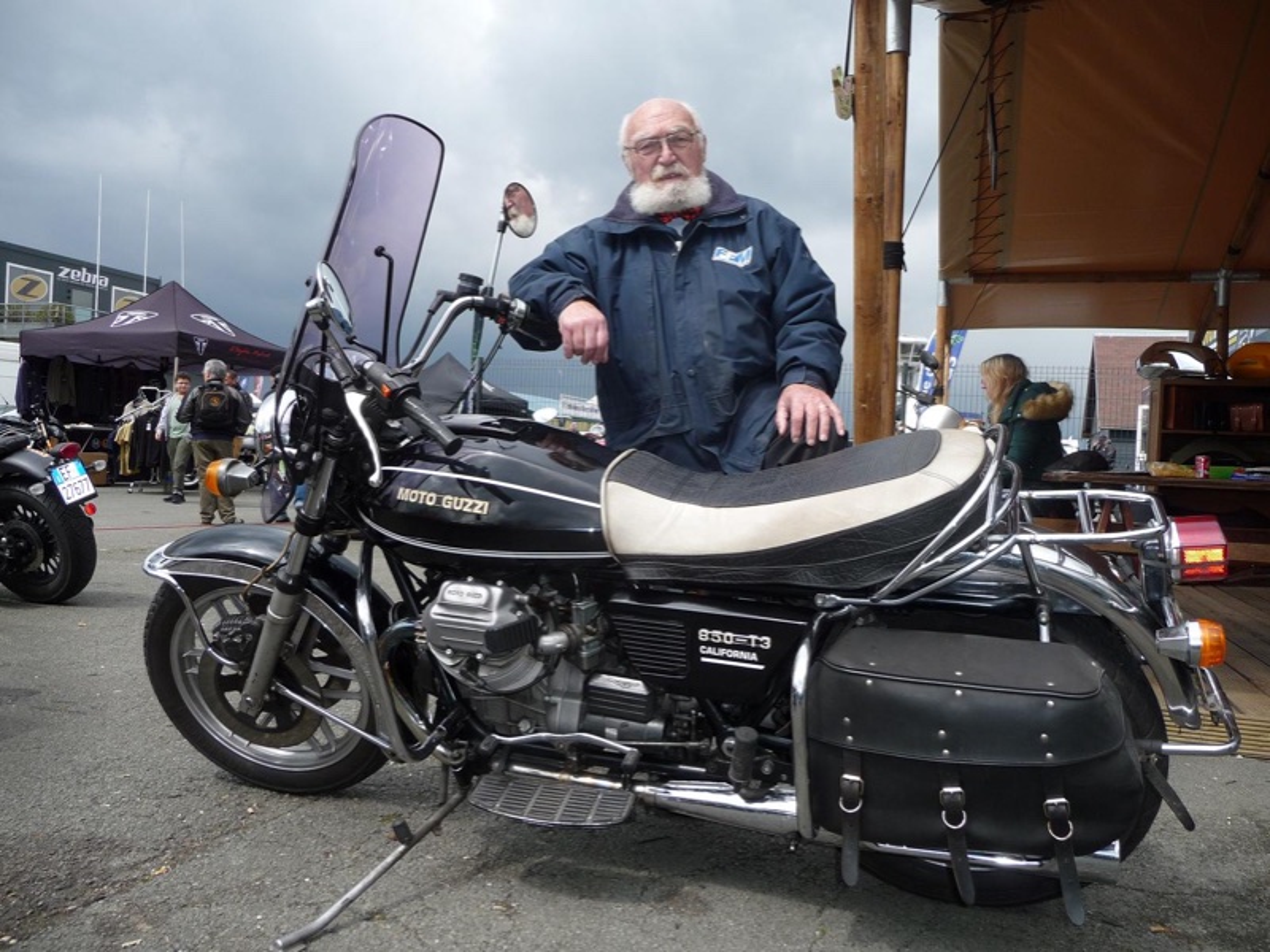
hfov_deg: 63.4
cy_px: 476
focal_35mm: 28
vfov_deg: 49.7
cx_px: 635
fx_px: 1027
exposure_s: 1/640
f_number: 3.3
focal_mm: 4.7
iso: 100
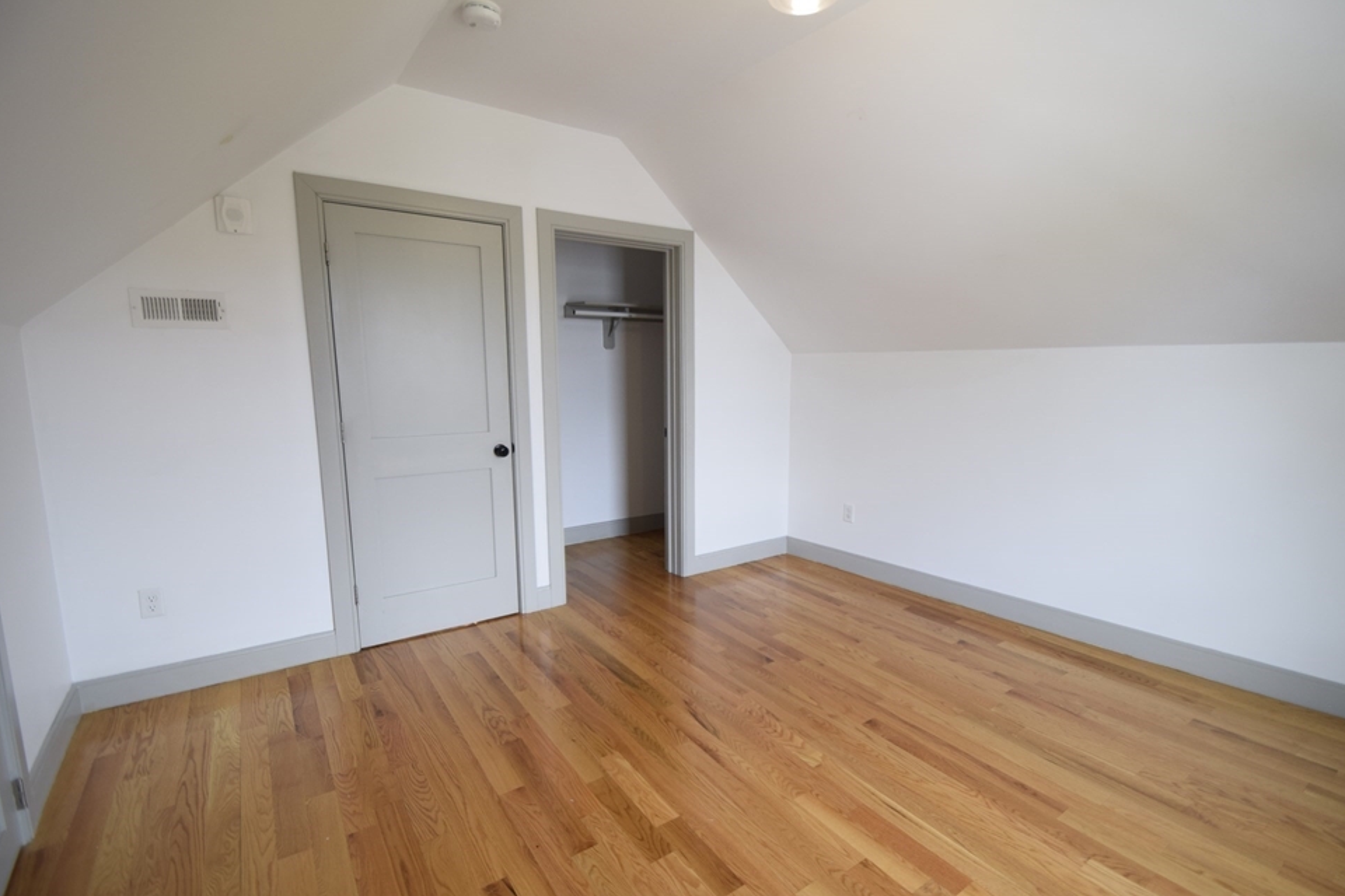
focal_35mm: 16
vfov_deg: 73.7
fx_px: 598
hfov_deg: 96.7
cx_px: 699
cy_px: 453
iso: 400
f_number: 4.5
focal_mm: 10
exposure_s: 1/80
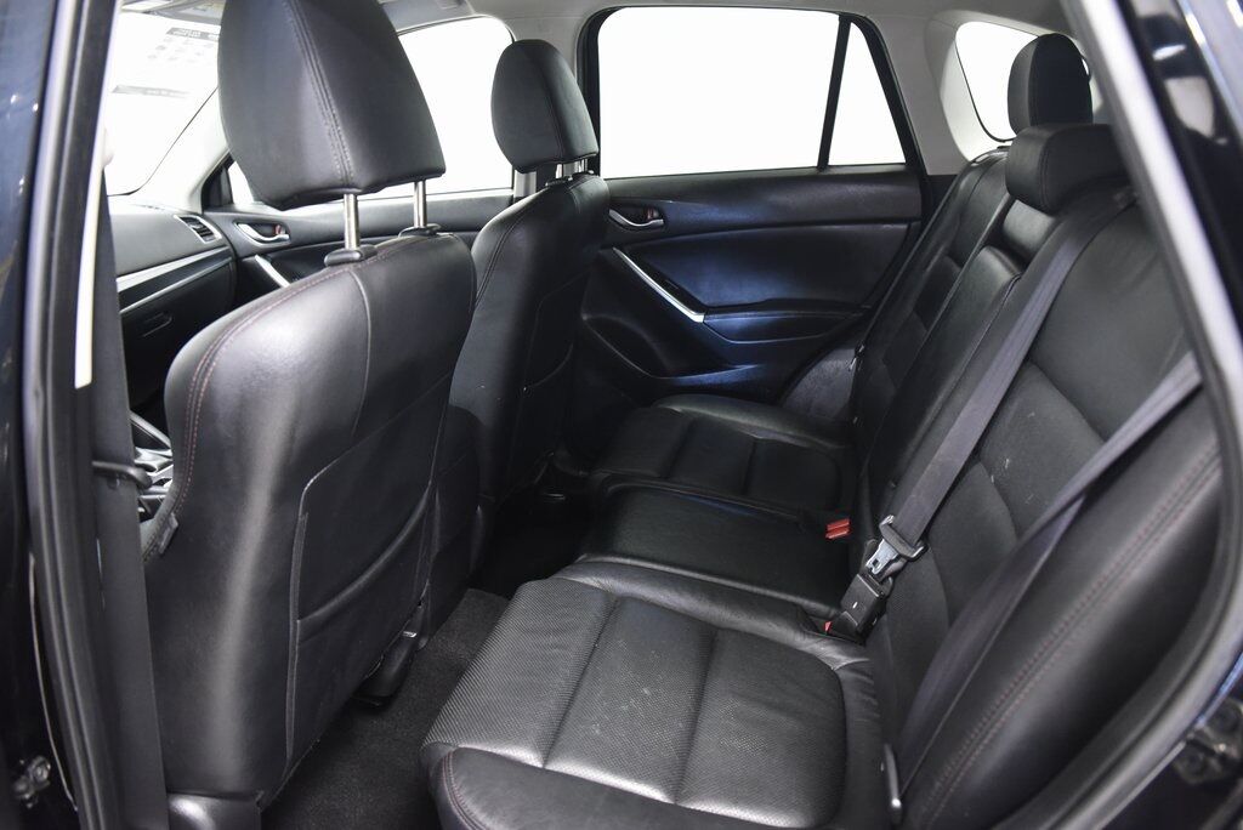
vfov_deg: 53.2
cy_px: 415
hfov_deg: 73.7
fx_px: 829
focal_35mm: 24
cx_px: 622
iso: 4000
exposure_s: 1/15
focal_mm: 24
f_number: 4
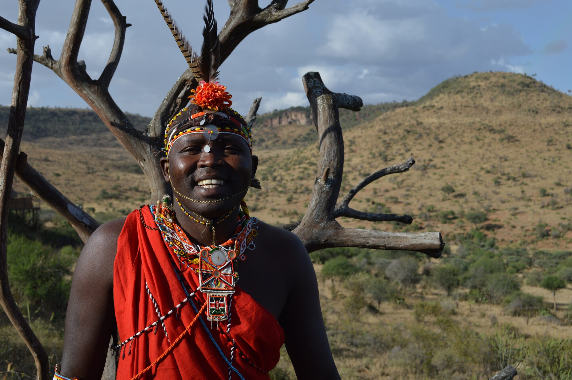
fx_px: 762
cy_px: 190
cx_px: 286
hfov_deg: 41.1
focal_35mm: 48
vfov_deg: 28.0
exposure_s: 1/250
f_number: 8
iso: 100
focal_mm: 32
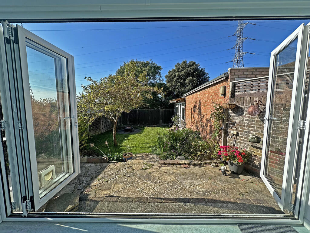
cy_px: 116
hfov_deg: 102.1
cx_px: 155
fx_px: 125
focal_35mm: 14
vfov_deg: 85.7
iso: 40
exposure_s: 1/917
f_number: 2.2
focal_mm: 2.22
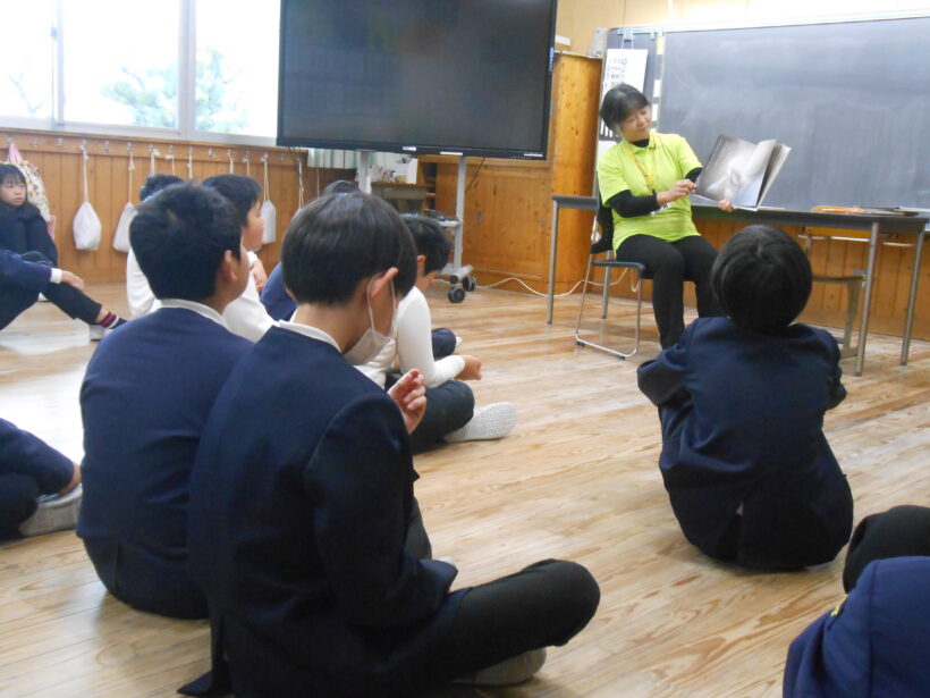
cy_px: 349
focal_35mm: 38
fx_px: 1021
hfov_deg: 49.0
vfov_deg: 37.7
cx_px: 465
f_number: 4.2
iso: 800
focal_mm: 6.8
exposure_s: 1/40
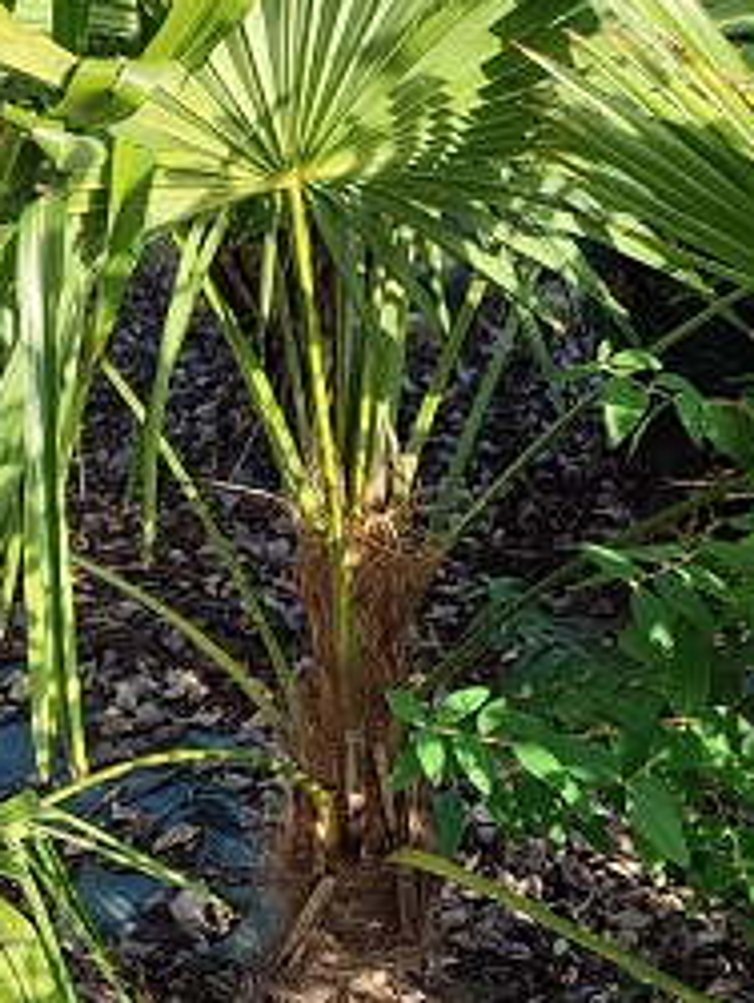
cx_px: 301
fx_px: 1740
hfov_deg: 24.4
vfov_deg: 31.1
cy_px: 839
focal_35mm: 60
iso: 50
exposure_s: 1/173
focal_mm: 6.04
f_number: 1.9
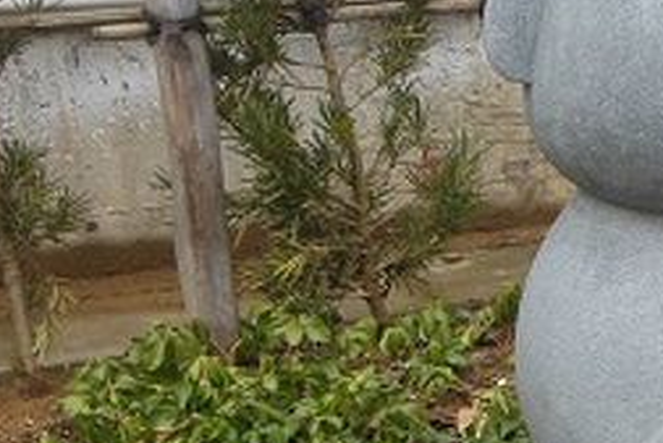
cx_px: 799
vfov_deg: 15.5
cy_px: 282
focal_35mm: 88
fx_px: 1622
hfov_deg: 21.4
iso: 125
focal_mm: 6
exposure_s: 1/160
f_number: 3.5
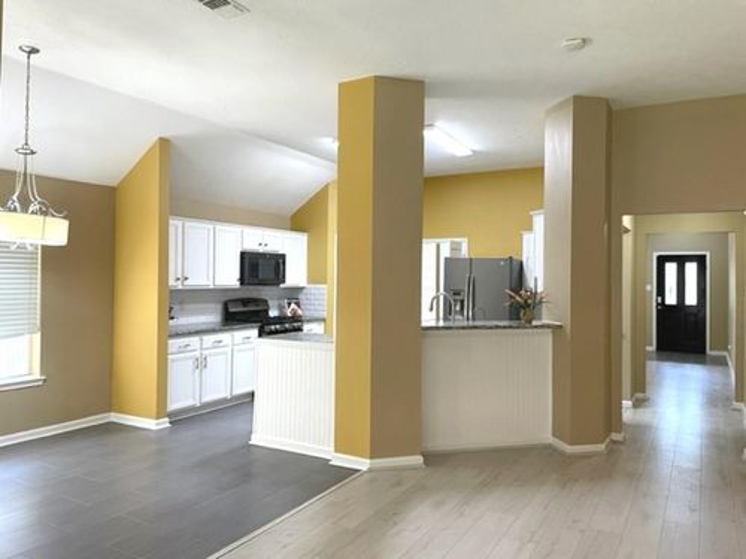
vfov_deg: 53.1
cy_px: 280
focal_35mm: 26
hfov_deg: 67.3
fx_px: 560
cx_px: 373
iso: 100
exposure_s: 1/60
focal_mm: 4.2
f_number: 1.6
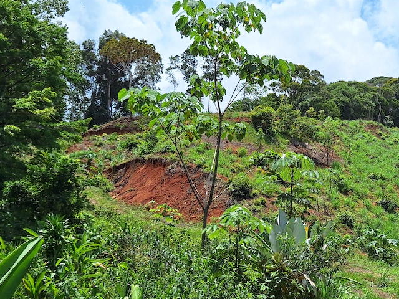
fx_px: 530
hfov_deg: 40.8
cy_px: 177
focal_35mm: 46
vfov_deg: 31.4
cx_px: 259
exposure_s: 1/4082
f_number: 1.8
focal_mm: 5.54
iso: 40
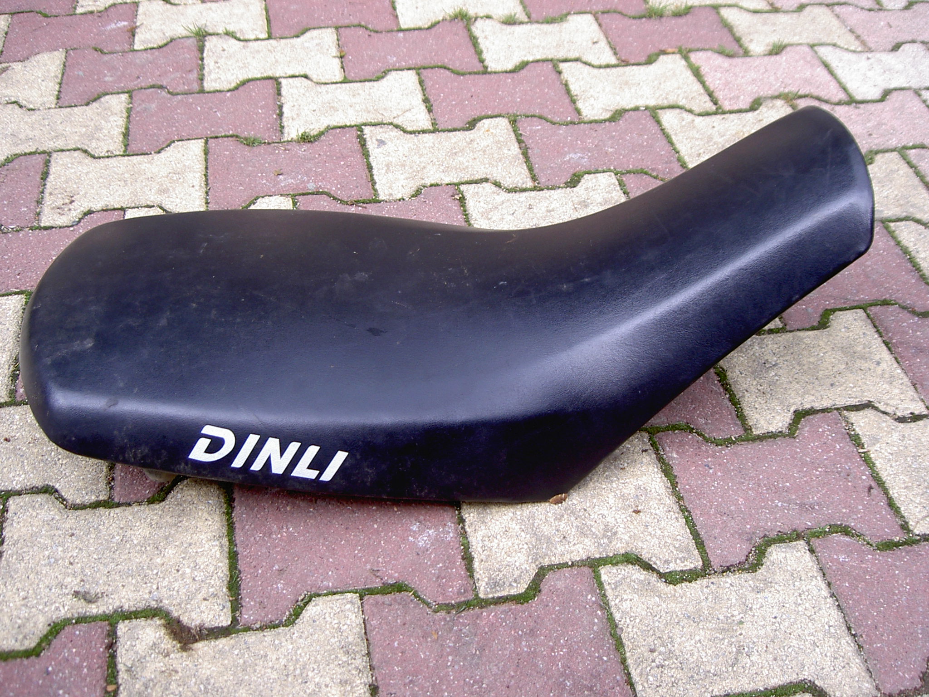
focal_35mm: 39
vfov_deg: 36.8
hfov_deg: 47.9
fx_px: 1047
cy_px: 348
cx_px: 464
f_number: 2.8
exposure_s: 1/73
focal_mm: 8
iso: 100
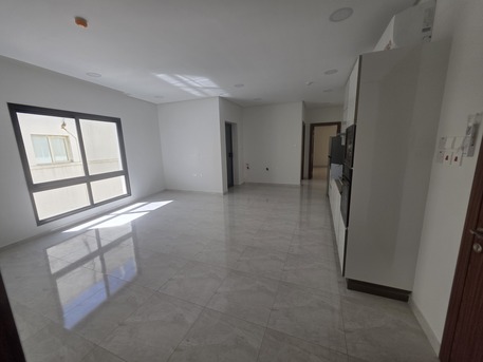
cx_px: 242
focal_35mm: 13
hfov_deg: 106.2
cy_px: 181
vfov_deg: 89.9
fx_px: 181
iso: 40
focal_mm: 2.2
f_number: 1.9
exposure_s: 1/243
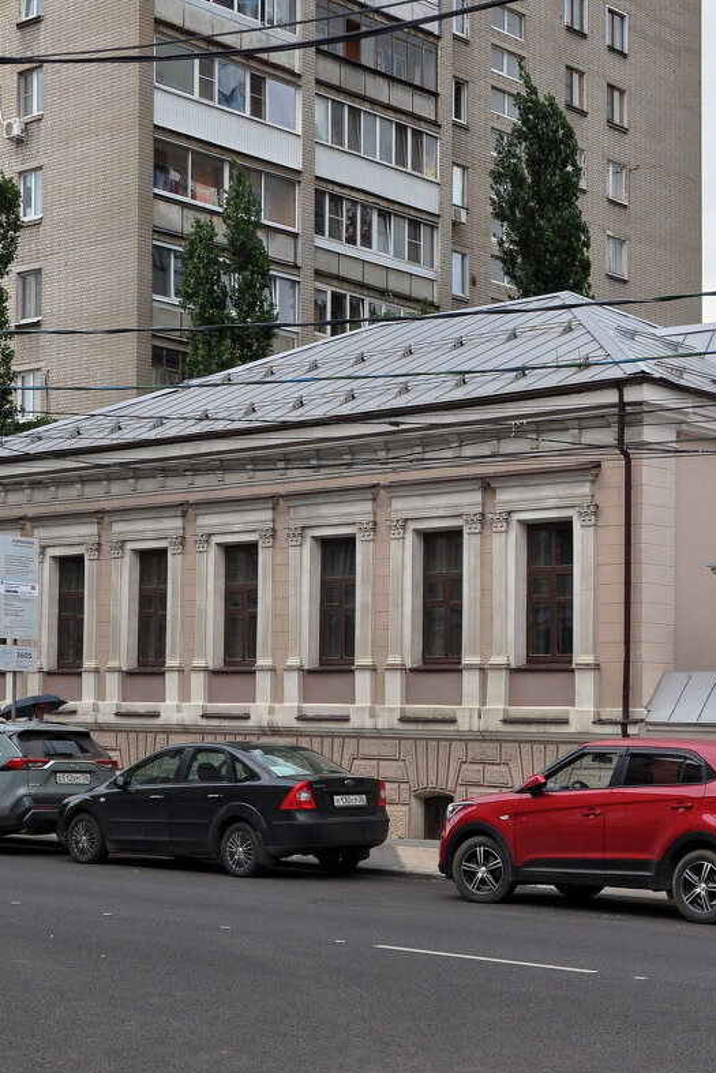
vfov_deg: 31.4
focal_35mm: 64
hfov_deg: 21.1
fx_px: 1908
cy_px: 543
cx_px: 513
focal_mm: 28
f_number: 10
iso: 400
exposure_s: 1/200
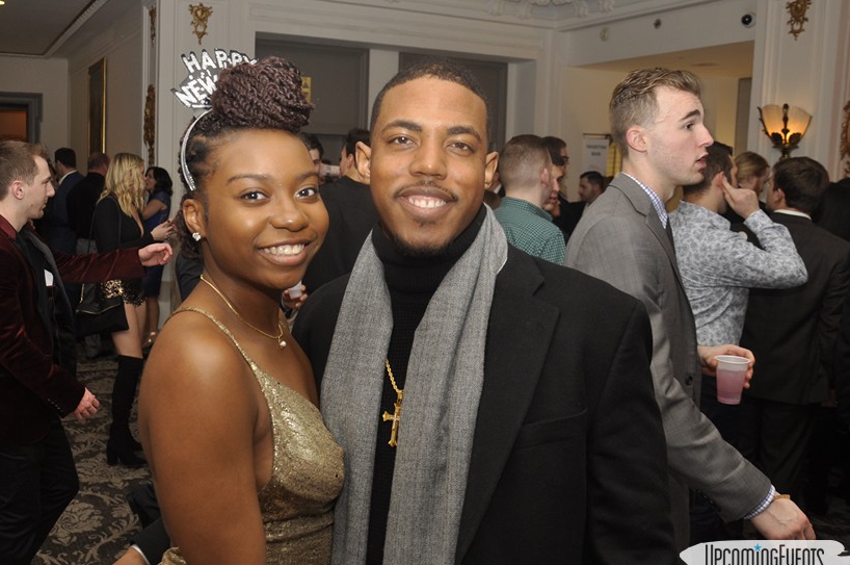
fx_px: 778
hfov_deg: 56.8
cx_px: 336
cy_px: 251
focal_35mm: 33
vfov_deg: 39.8
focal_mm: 18
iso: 400
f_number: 5
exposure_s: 1/60
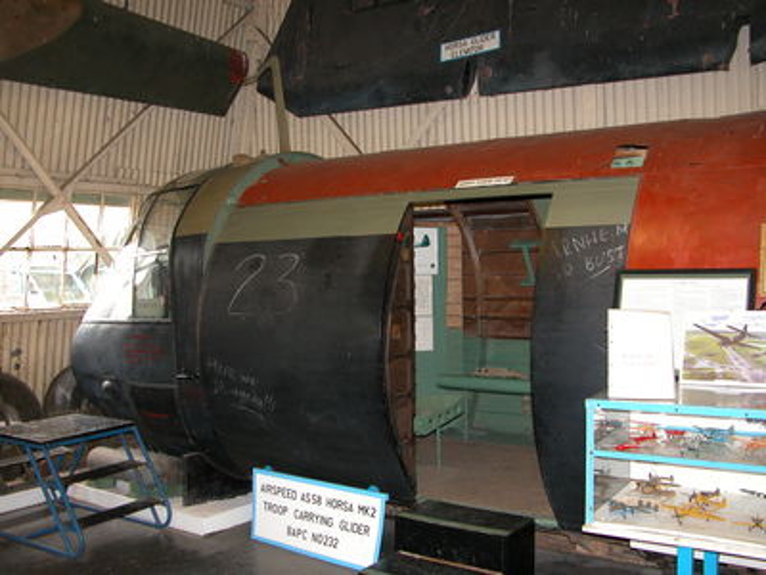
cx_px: 383
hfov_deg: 52.6
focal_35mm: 35
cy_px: 288
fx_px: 774
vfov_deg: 40.7
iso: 200
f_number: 2.8
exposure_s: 1/60
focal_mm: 8.9
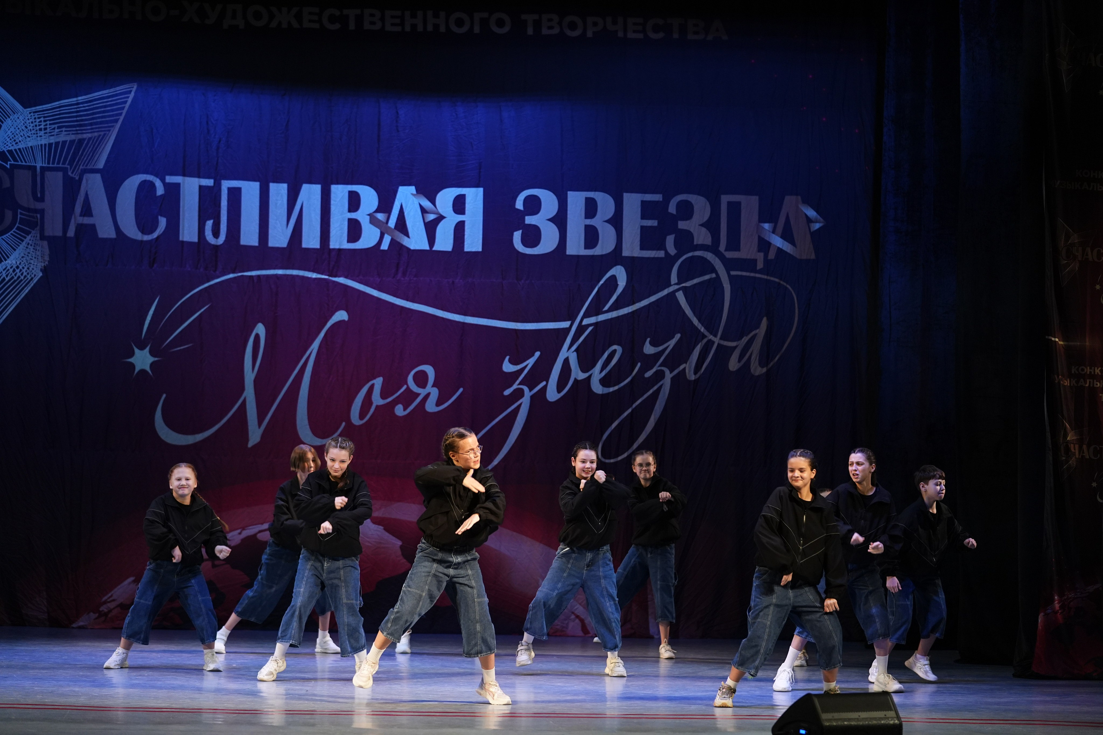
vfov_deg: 11.5
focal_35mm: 119
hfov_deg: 17.2
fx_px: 3646
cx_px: 552
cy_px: 368
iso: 1600
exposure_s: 1/400
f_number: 2.8
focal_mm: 119
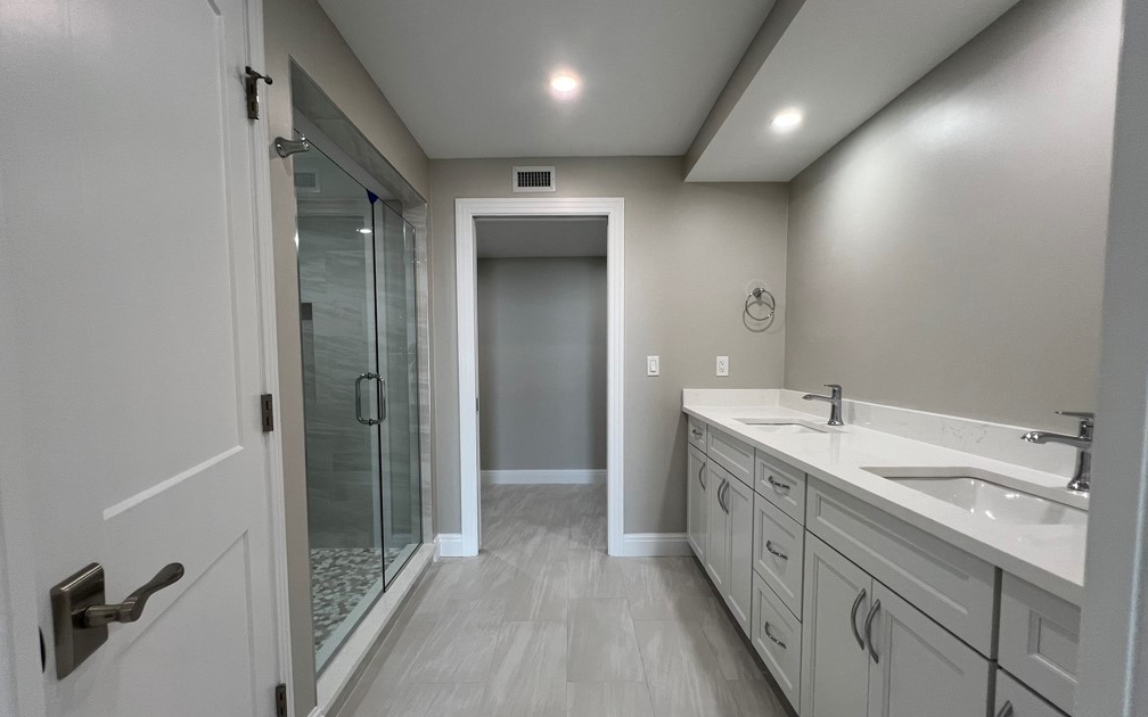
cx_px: 571
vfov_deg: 78.5
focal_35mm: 14
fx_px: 438
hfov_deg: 105.3
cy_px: 381
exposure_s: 1/120
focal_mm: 1.57
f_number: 1.8
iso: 100
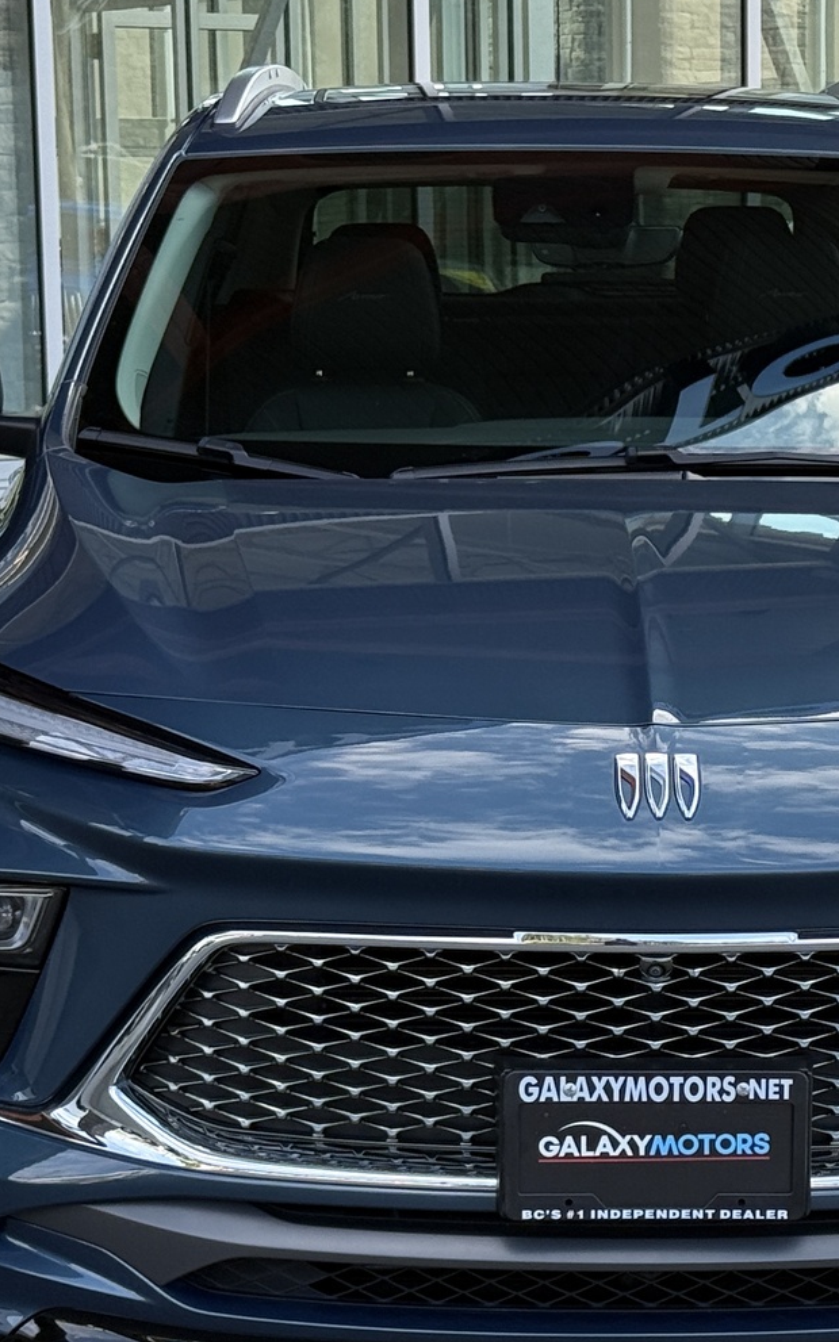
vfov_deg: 19.8
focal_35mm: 105
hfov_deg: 12.4
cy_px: 782
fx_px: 3841
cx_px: 667
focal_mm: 6.76
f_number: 1.78
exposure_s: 1/1000
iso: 64
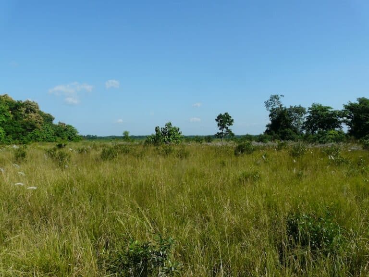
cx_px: 184
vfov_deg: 49.7
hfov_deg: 63.4
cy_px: 138
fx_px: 298
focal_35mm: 28
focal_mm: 4.6
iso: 100
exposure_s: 1/400
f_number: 5.6
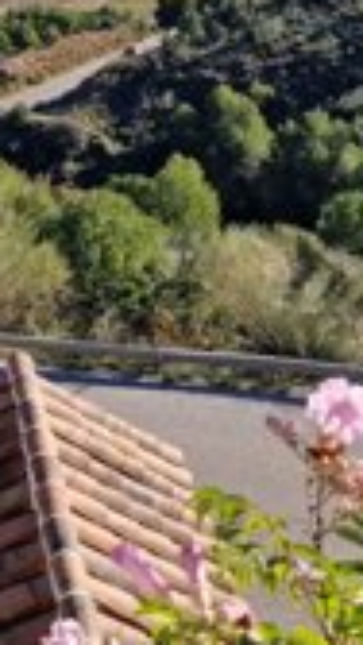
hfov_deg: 20.2
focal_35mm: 54
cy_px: 139
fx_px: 924
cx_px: -120
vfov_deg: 37.3
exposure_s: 1/800
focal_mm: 6.4
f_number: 1.8
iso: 50
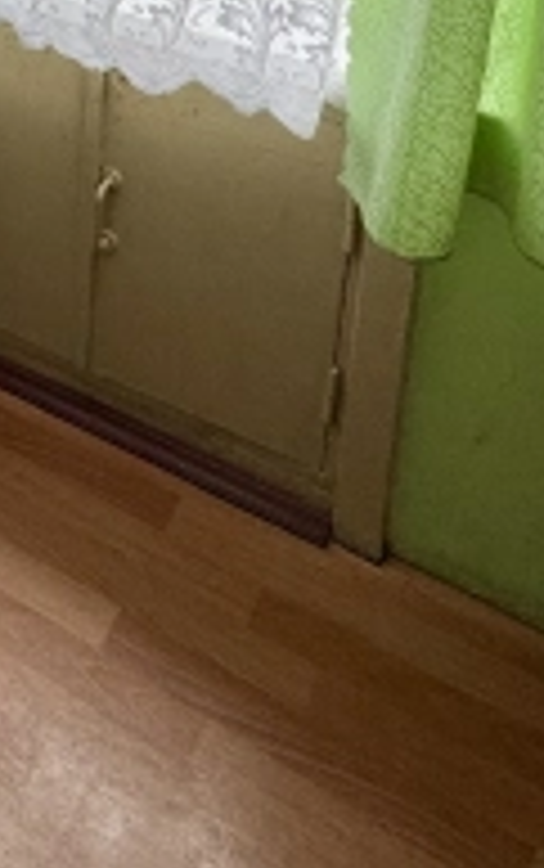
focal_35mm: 48
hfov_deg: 24.5
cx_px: -99
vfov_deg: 34.0
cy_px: -166
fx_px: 1136
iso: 200
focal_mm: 2.22
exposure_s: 1/99
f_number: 2.2
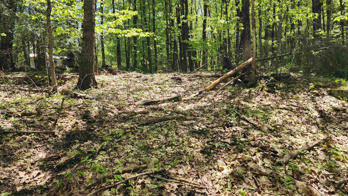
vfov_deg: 44.2
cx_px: 176
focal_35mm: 26
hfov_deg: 71.9
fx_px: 240
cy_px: 80
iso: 12
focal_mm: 6.4
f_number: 1.8
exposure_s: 1/297
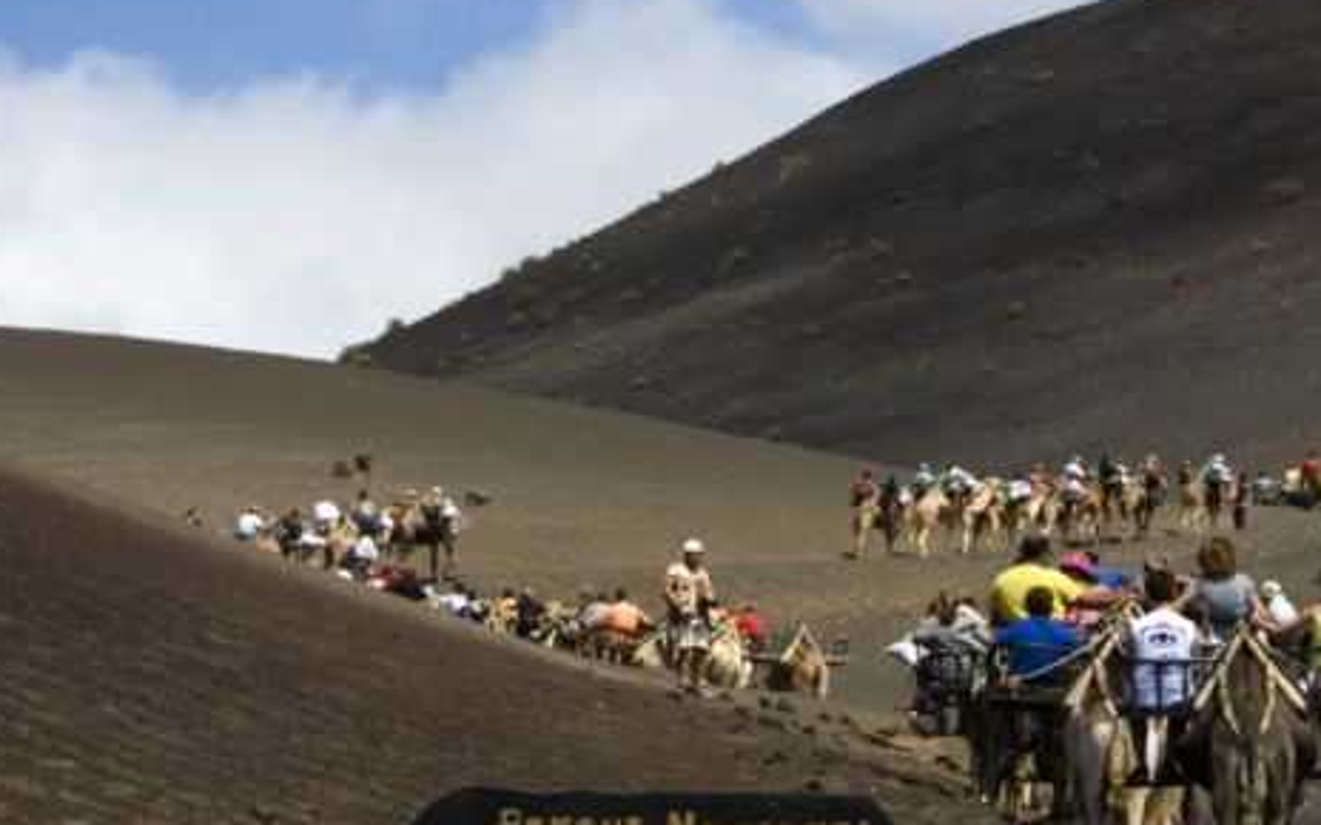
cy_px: 290
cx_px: 1075
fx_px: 6300
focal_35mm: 175
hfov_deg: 11.9
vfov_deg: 7.5
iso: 200
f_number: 4.8
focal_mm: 52
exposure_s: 1/400
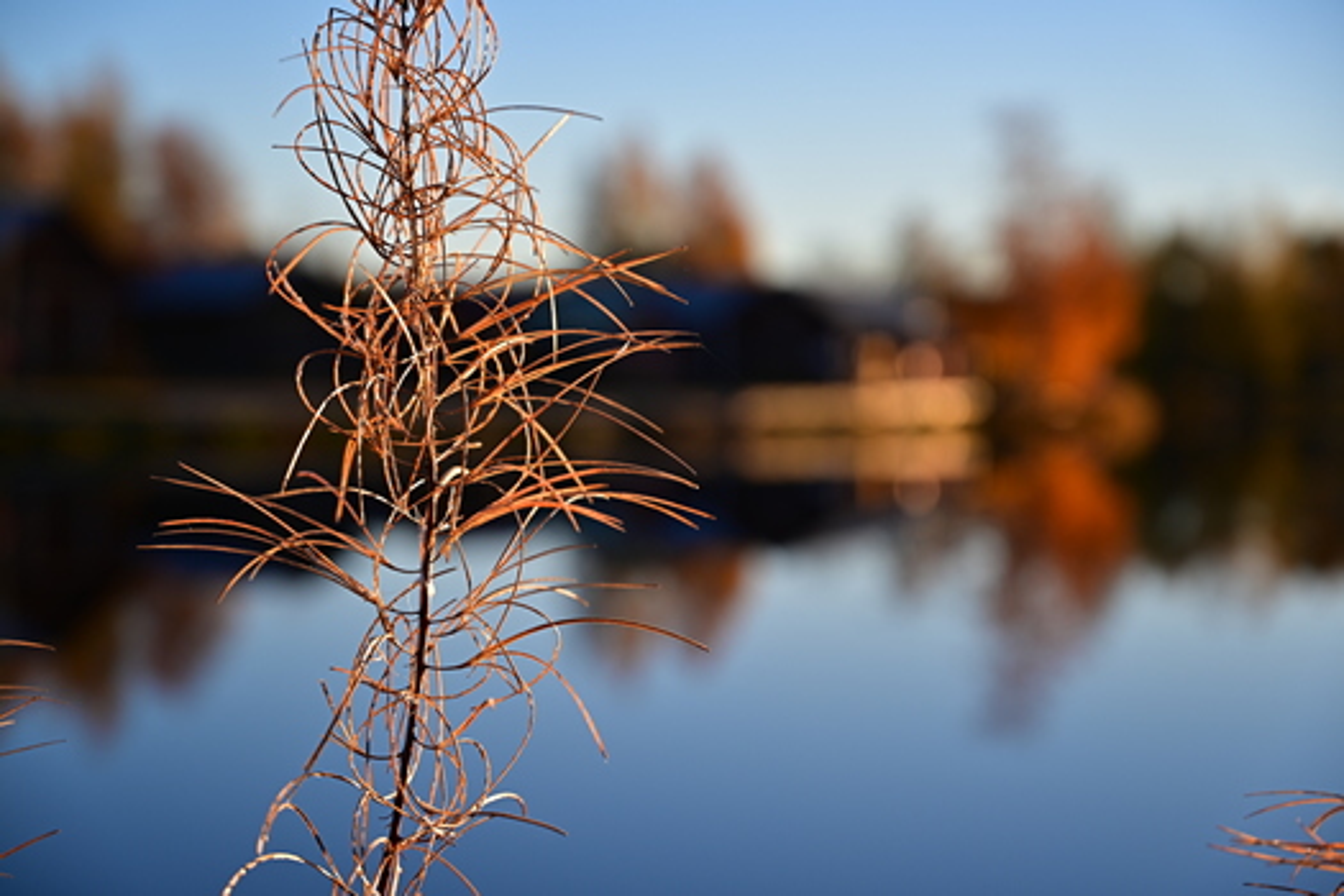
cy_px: 448
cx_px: 672
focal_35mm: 67
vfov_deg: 20.3
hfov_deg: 30.1
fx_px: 2501
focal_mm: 67
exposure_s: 1/500
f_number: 4
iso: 100
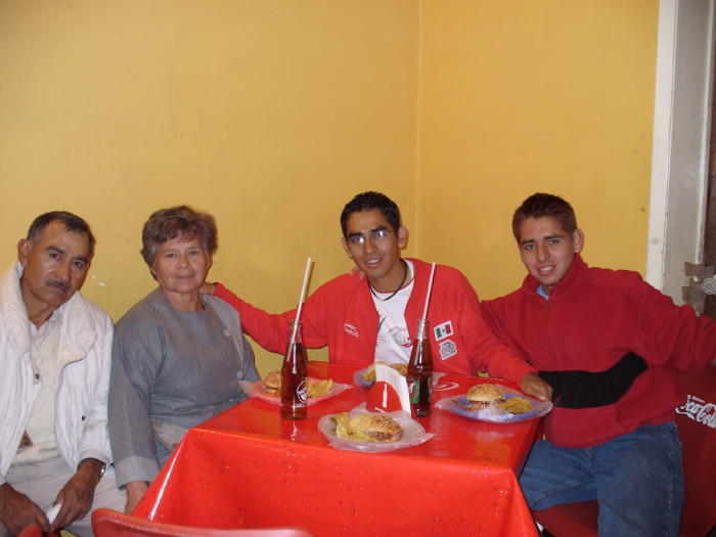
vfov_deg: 38.7
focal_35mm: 37
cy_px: 268
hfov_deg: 50.1
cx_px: 358
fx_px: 765
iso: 150
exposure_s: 1/8
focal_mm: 6.1
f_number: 2.8
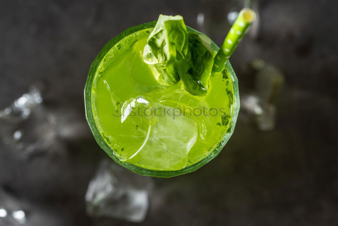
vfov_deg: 13.0
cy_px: 113
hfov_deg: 19.5
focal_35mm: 105
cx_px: 169
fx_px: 986
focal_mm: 105
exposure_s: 1/200
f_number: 7.1
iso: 100
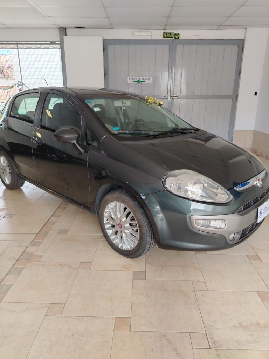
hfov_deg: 56.8
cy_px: 180
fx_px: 249
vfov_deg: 71.6
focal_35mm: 24
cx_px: 134
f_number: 1.75
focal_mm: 5.25
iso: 313
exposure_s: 1/100
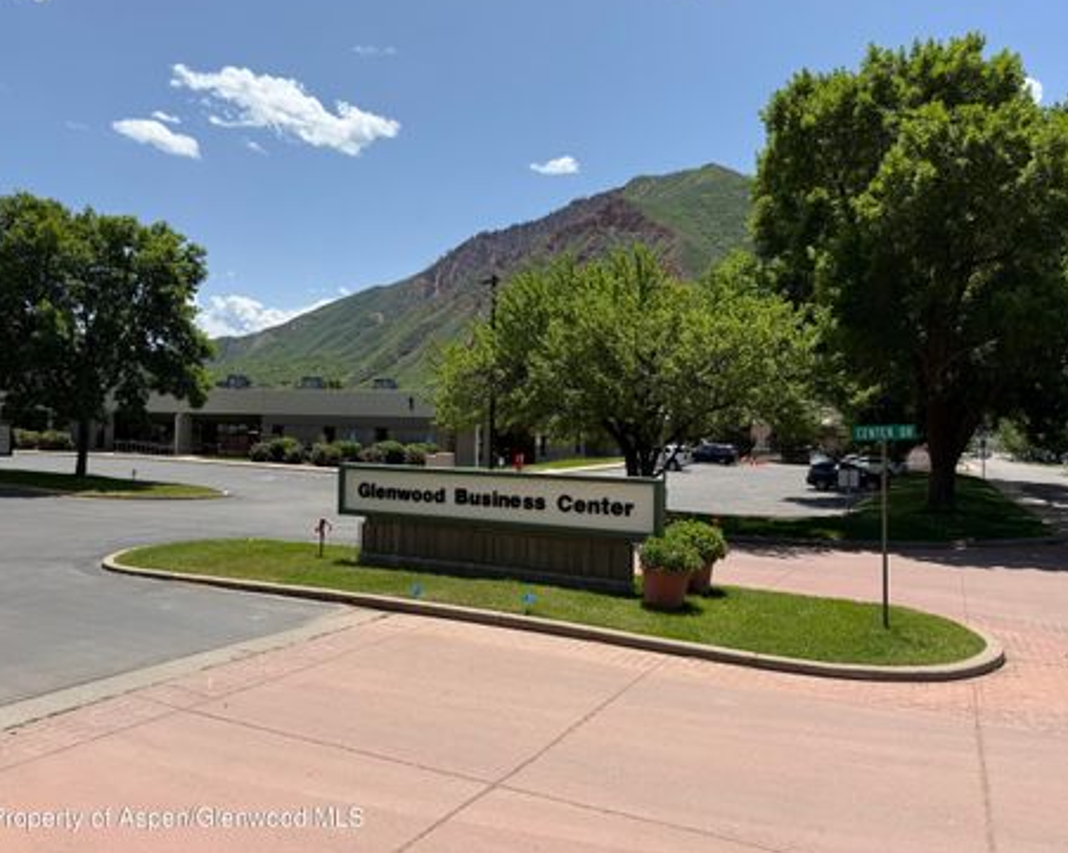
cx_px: 497
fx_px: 821
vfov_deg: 54.9
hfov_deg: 66.0
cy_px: 413
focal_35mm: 26
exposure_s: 1/4975
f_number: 1.78
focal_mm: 6.76
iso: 80
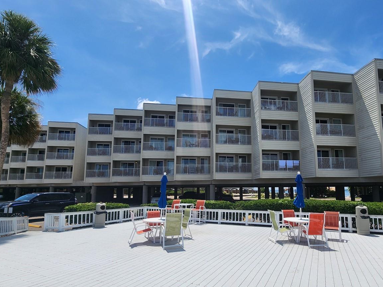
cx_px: 223
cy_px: 172
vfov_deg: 70.9
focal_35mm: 18
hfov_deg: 87.0
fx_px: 199
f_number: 2.2
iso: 50
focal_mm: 2.2
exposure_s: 1/3892
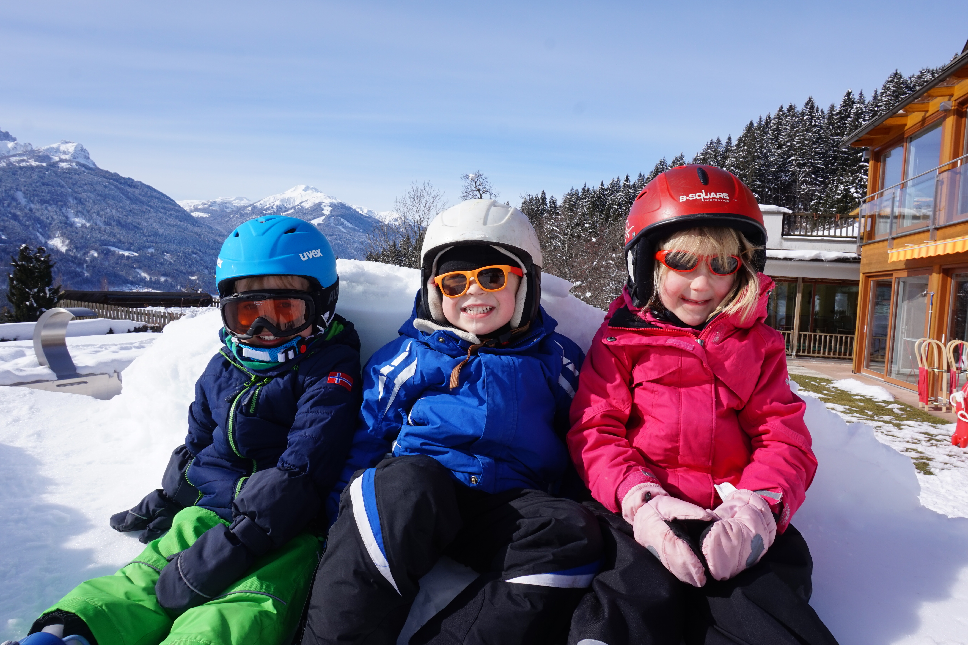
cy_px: 322
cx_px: 484
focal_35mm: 24
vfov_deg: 53.1
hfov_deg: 73.8
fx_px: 645
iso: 100
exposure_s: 1/100
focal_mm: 16
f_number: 14
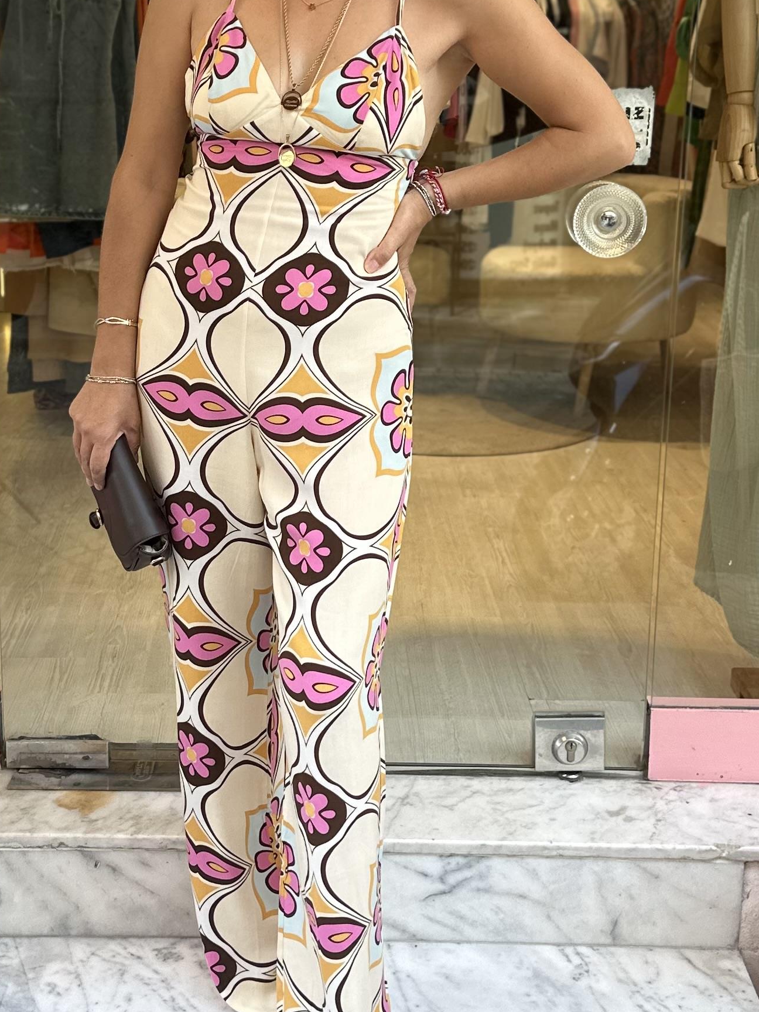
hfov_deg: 26.0
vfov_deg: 34.3
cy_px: 433
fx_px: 1637
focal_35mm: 56
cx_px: 297
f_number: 1.78
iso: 80
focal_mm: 6.86
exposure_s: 1/280
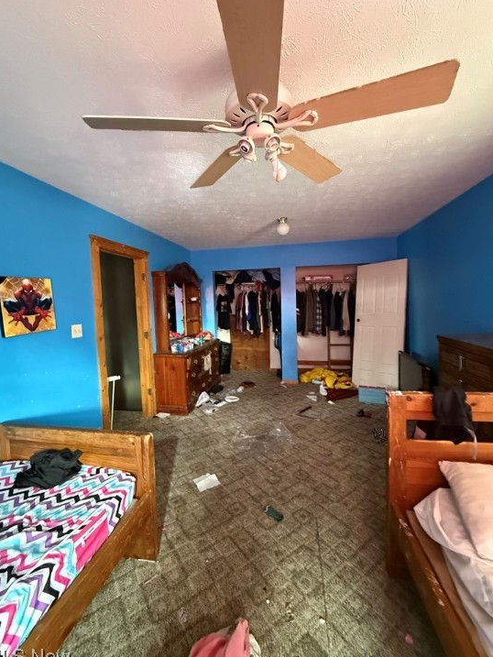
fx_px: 285
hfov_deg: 81.8
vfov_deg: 98.2
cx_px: 244
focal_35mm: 15
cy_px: 325
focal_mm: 2.22
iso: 1600
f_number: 2.2
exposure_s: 1/40
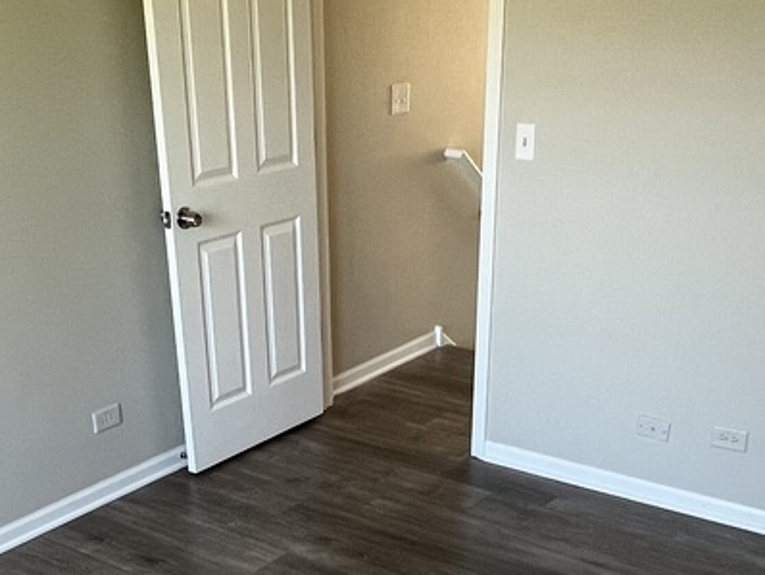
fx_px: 1039
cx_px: 384
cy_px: 567
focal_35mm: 47
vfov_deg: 29.0
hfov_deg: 40.4
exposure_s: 1/99
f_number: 1.8
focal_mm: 1.57
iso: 160
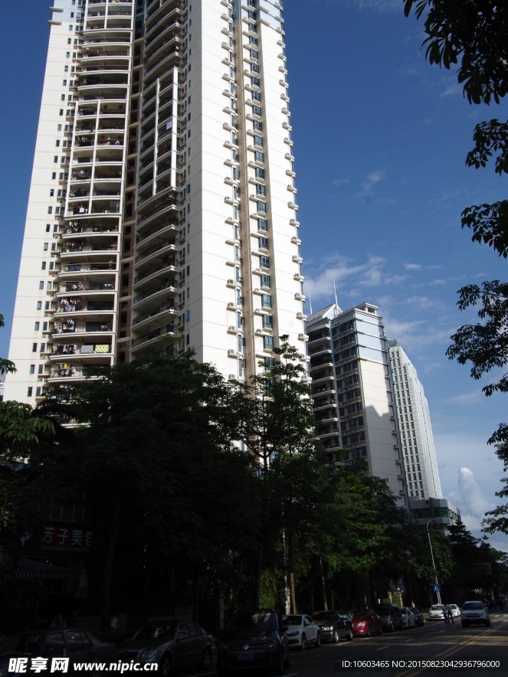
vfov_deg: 59.7
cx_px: 256
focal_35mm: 30
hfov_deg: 46.8
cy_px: 287
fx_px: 587
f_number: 13
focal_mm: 18
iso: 100
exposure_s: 1/160
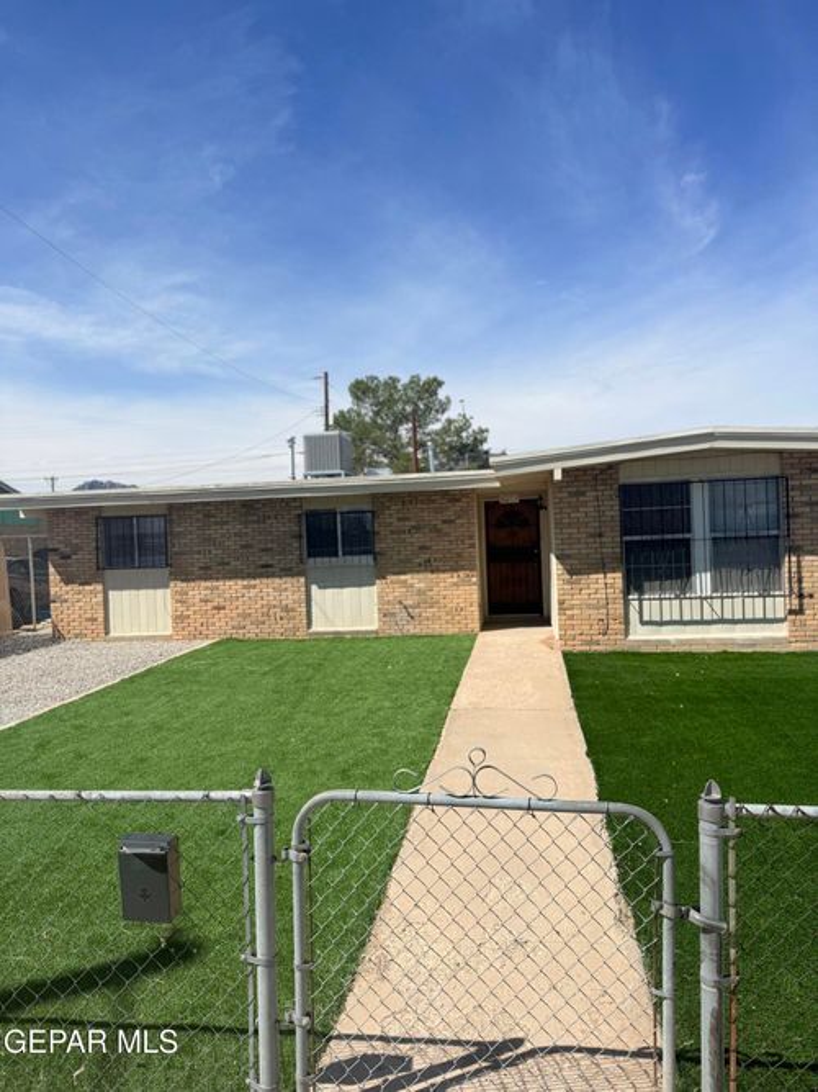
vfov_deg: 71.6
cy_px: 546
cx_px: 409
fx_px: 756
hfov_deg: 56.8
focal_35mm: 24
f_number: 1.78
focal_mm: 6.76
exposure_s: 1/7353
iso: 80
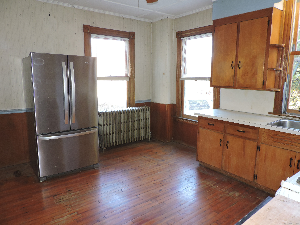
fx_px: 208
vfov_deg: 56.8
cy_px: 112
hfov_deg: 71.6
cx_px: 150
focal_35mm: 24
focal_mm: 4.3
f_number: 3
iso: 360
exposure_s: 1/40
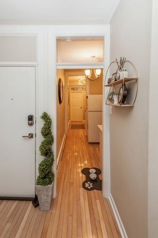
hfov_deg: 73.6
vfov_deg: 96.8
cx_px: 79
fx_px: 106
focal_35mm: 16
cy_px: 119
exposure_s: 1/8
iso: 200
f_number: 8
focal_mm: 16
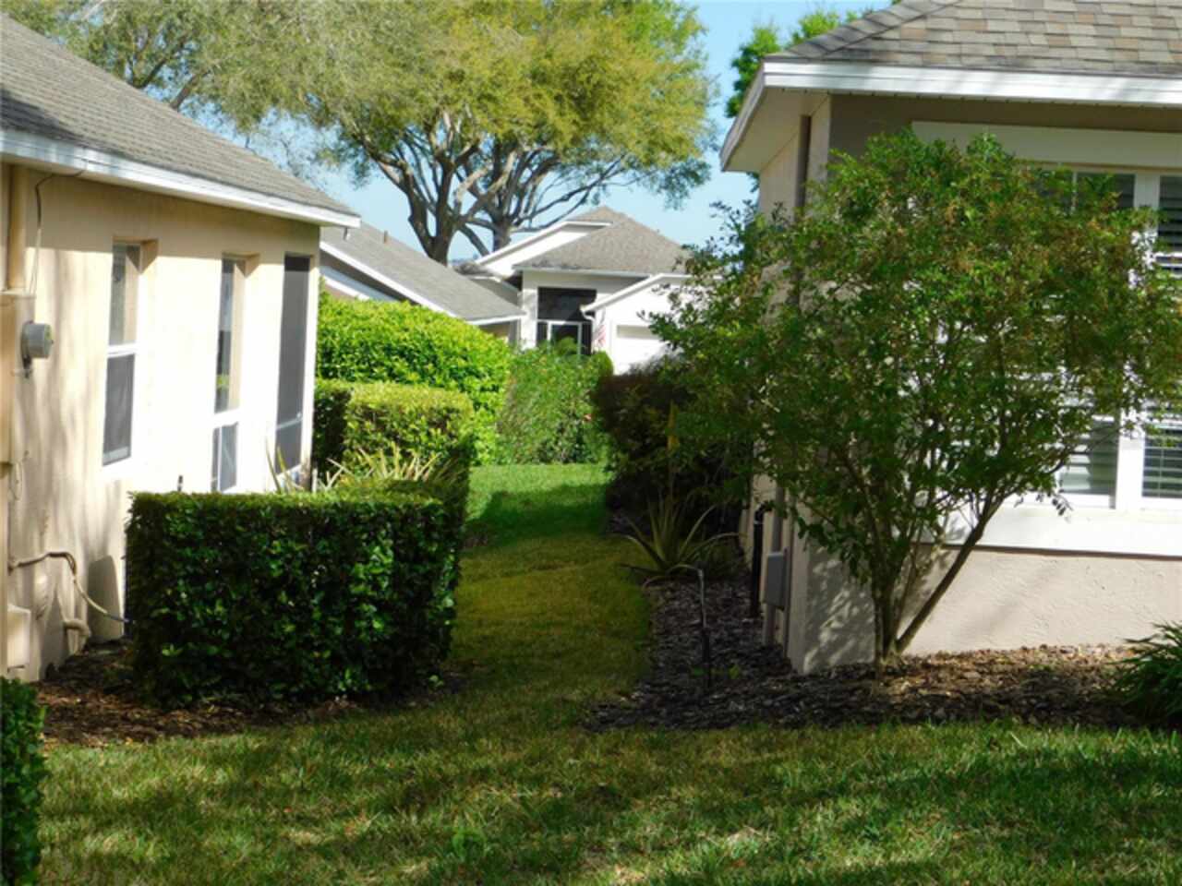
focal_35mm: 80
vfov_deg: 18.4
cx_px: 591
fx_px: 2732
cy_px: 443
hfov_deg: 24.4
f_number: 4.4
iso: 125
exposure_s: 1/640
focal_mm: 14.2
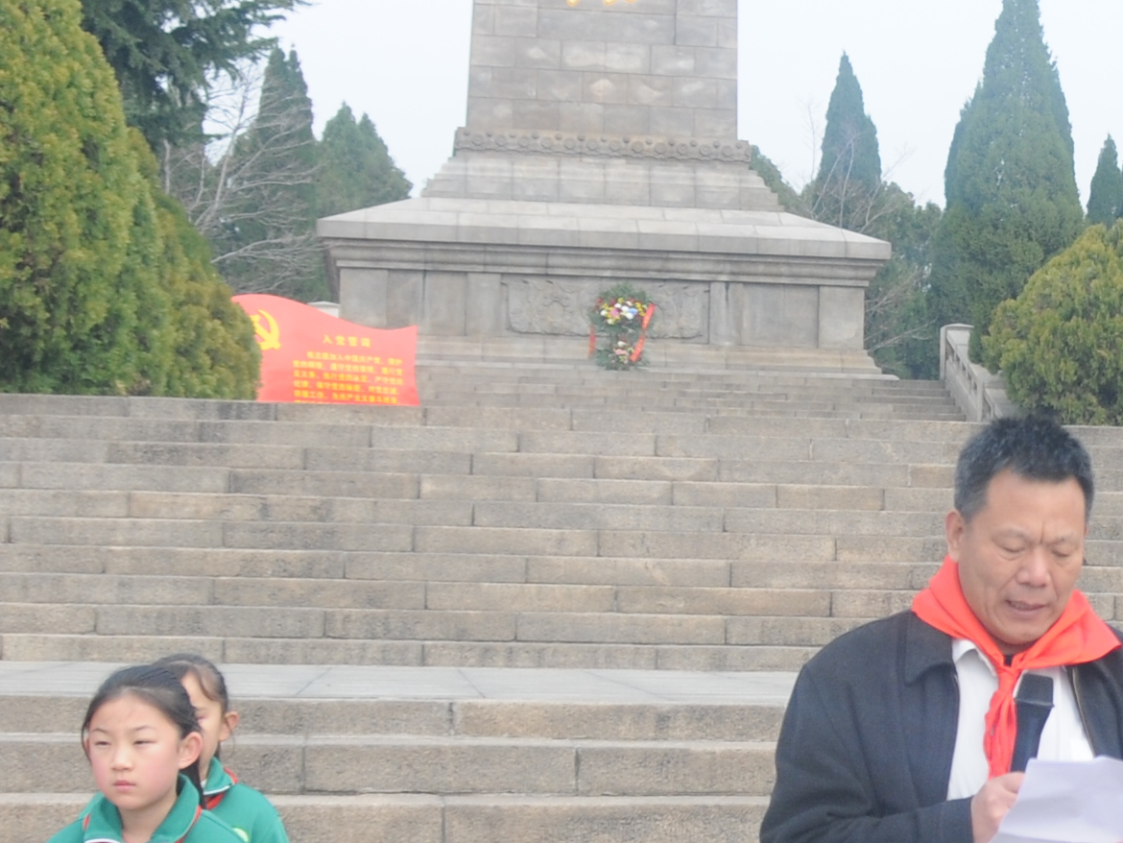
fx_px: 3083
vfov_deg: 15.6
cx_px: 1377
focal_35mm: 95
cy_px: 470
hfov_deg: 19.4
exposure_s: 1/400
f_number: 4
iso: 220
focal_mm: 18
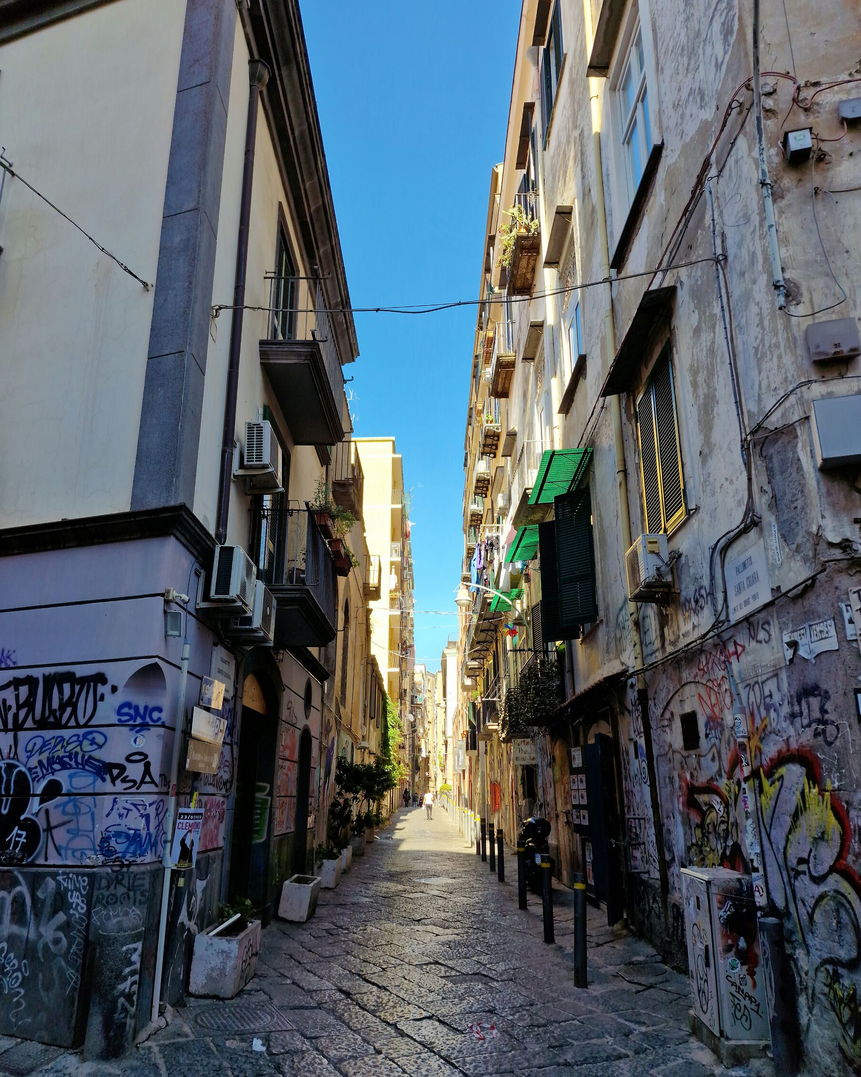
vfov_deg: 70.3
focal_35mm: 24
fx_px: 764
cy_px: 554
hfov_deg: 58.8
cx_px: 430
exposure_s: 1/323
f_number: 1.8
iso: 50
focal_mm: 6.4
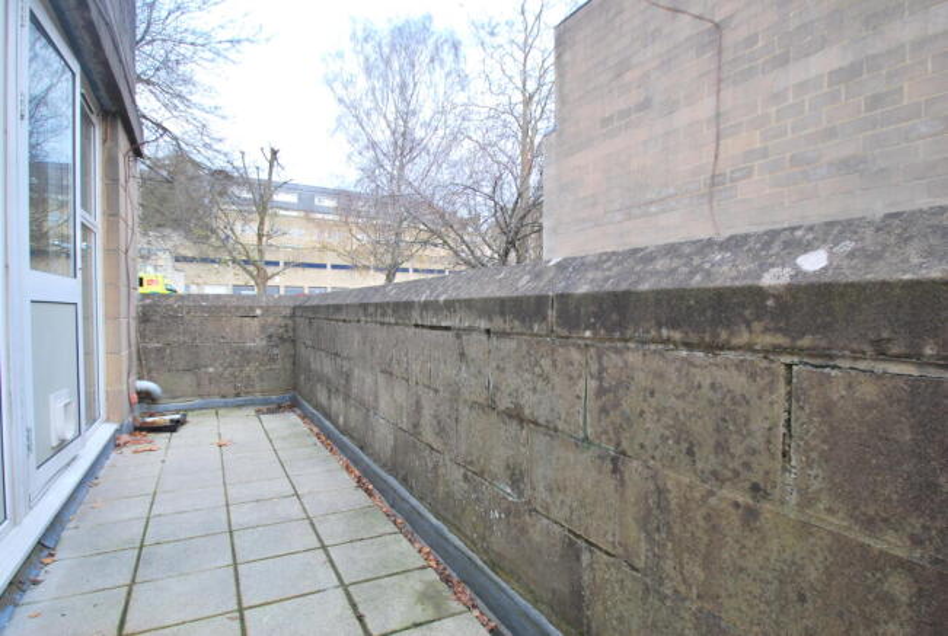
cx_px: 474
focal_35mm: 18
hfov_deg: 89.9
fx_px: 475
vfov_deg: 67.6
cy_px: 318
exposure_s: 1/60
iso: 200
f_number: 3.8
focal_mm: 12
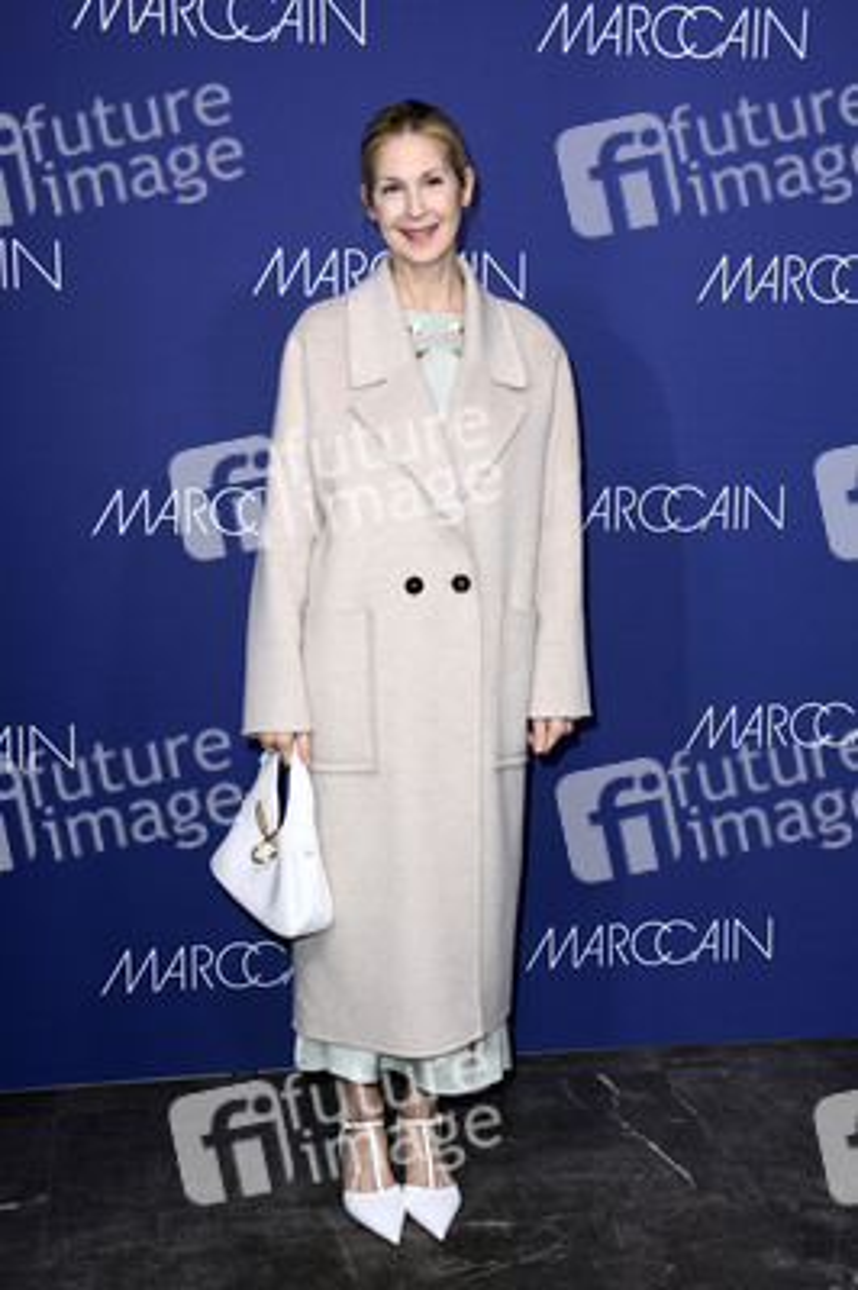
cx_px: 429
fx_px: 1719
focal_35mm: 48
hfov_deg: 28.0
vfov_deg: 41.1
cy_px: 645
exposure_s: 1/250
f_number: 5.6
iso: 800
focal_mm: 48
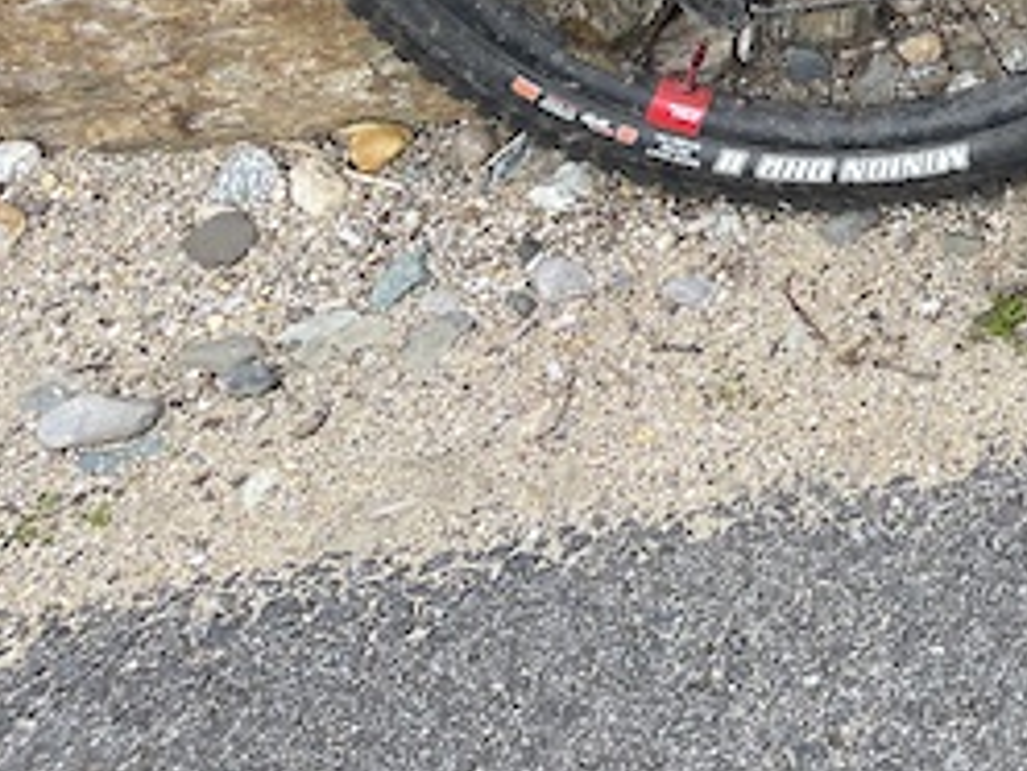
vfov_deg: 16.0
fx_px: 2492
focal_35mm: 84
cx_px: 1607
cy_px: -402
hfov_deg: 19.7
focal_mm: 5.1
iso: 32
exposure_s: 1/1038
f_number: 1.6
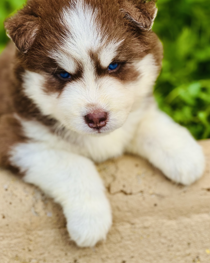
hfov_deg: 18.9
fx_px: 629
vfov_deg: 23.6
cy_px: 124
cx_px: 104
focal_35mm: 81
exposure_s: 1/259
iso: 25
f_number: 2.8
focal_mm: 9
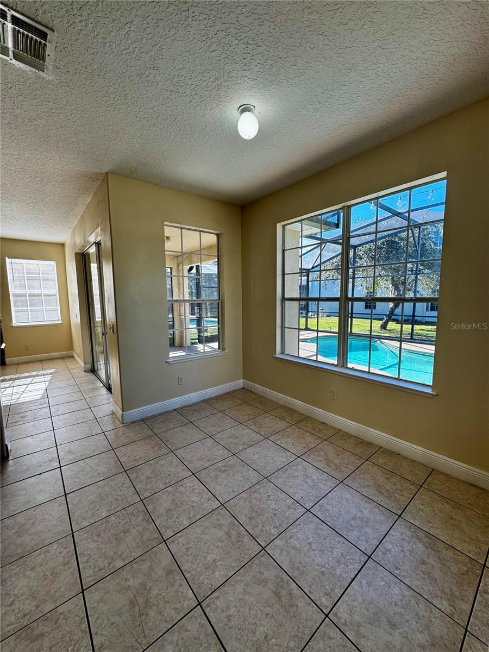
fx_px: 264
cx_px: 244
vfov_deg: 102.1
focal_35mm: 14
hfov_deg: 85.7
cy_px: 326
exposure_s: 1/121
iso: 40
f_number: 2.2
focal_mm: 2.22
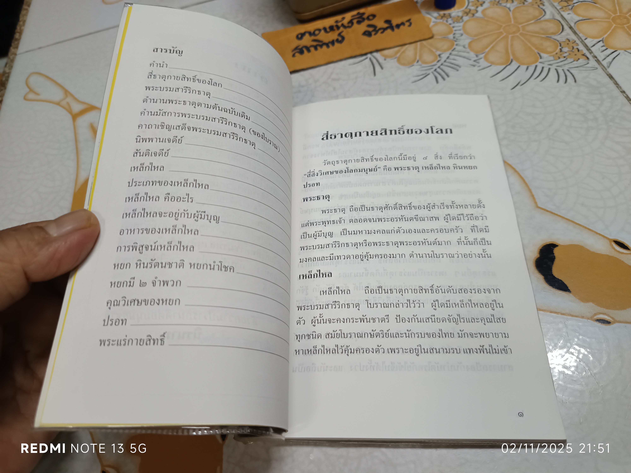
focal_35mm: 24
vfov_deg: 56.8
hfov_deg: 71.6
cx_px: 316
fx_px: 437
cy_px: 236
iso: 1140
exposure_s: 1/50
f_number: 1.7
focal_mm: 5.31
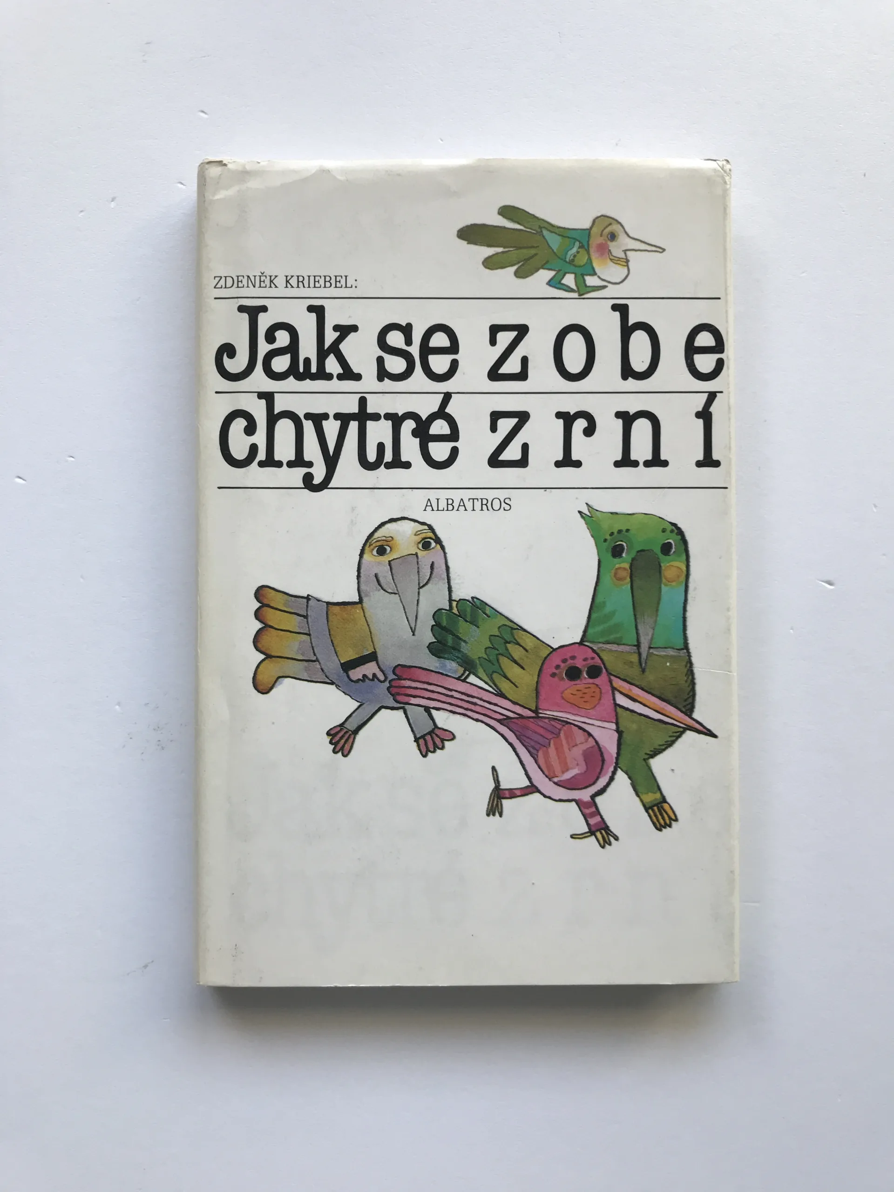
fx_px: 964
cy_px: 596
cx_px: 447
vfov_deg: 63.4
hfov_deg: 49.7
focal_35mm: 28
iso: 40
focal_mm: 3.99
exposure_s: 1/100
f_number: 1.8
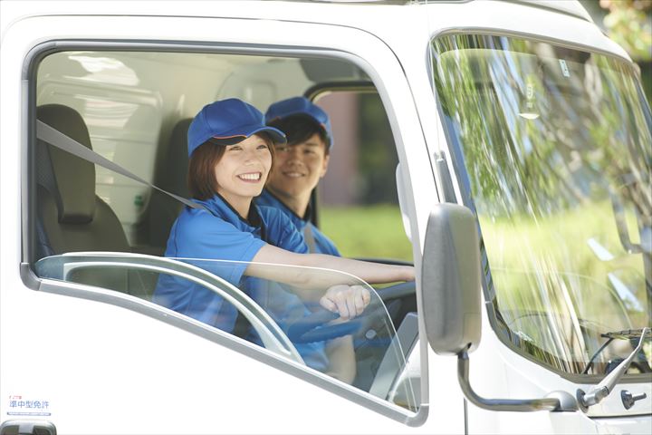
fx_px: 3622
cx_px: 326
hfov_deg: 10.3
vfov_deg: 6.9
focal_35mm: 200
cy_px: 218
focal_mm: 200
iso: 200
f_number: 3.2
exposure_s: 1/200
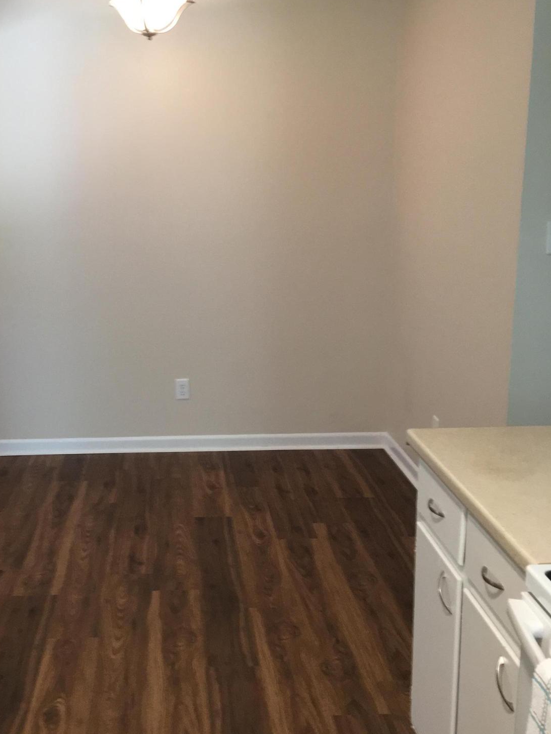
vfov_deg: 46.8
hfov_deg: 35.6
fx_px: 849
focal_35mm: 40
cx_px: 181
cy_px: 355
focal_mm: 4.15
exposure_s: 1/30
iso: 125
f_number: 2.2
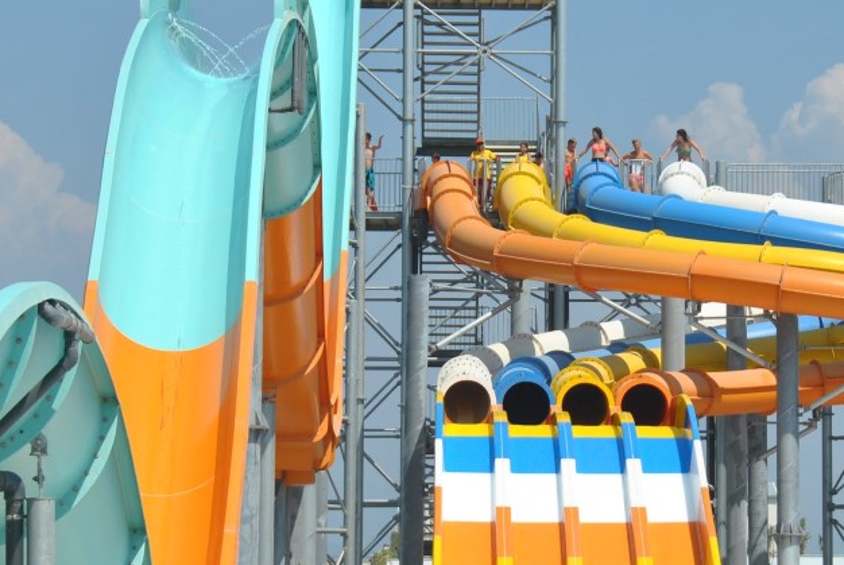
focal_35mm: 165
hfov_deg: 12.4
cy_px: 344
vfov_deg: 8.3
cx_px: 591
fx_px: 3873
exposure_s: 1/640
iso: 100
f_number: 6.3
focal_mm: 60
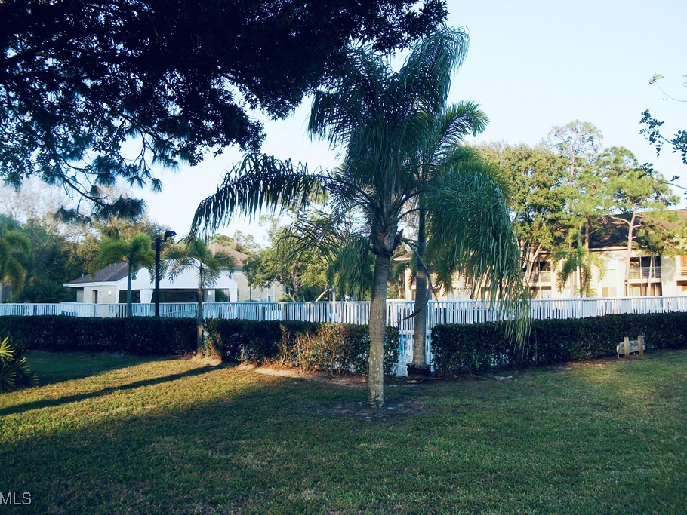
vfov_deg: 39.6
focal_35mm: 36
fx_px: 715
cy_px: 226
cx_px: 347
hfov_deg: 51.3
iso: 80
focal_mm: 5.7
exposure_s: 1/320
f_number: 2.9
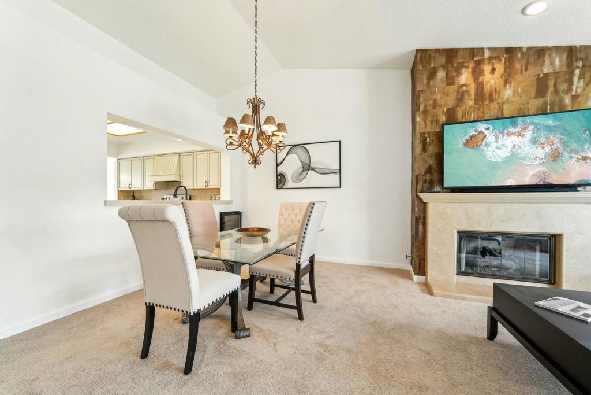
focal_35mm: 13
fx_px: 213
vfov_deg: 85.4
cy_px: 198
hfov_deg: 108.3
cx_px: 296
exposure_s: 1/20
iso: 400
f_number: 8
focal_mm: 13
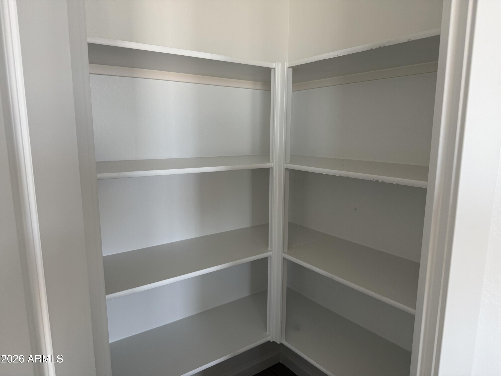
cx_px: 250
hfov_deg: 71.6
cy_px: 188
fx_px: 347
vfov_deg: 56.8
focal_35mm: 24
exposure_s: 1/121
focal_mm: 6.76
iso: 160
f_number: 1.78
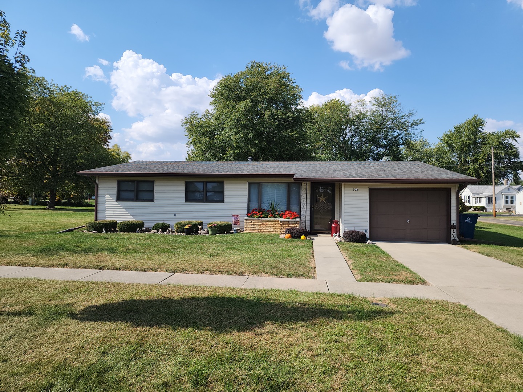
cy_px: 196
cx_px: 262
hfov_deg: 73.9
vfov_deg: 58.9
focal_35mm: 23
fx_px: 347
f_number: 1.8
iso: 12
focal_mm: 6.4
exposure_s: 1/1117
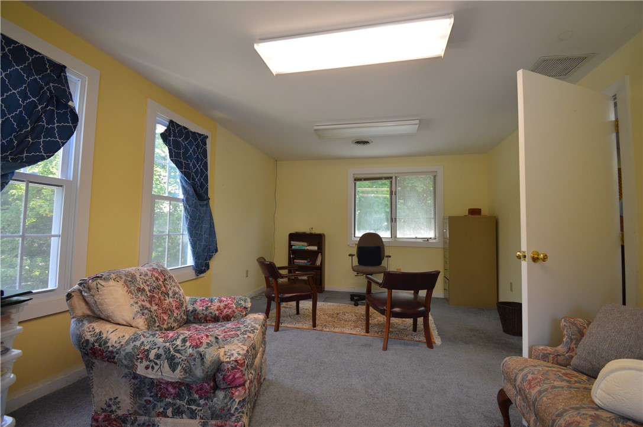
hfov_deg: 100.5
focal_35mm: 15
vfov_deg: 77.2
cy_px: 214
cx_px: 322
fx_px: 268
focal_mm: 10
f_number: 4.5
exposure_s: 1/60
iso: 450
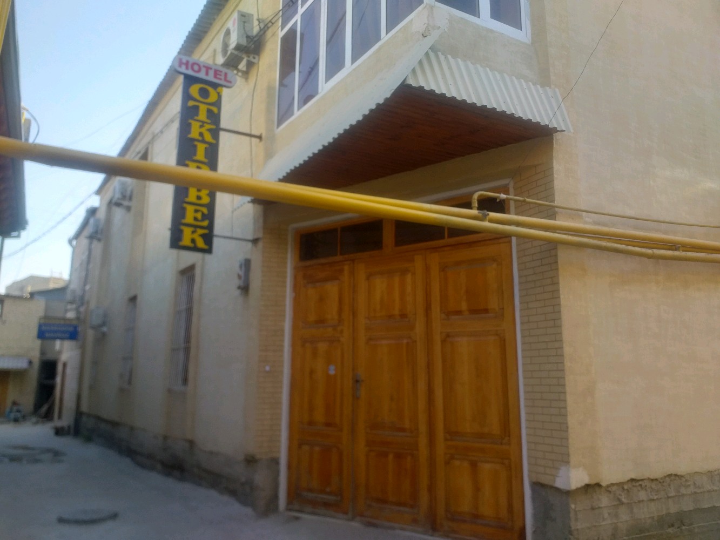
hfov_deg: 67.3
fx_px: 541
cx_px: 360
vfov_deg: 53.1
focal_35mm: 26
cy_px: 270
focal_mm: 3.6
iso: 40
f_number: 1.9
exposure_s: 1/192
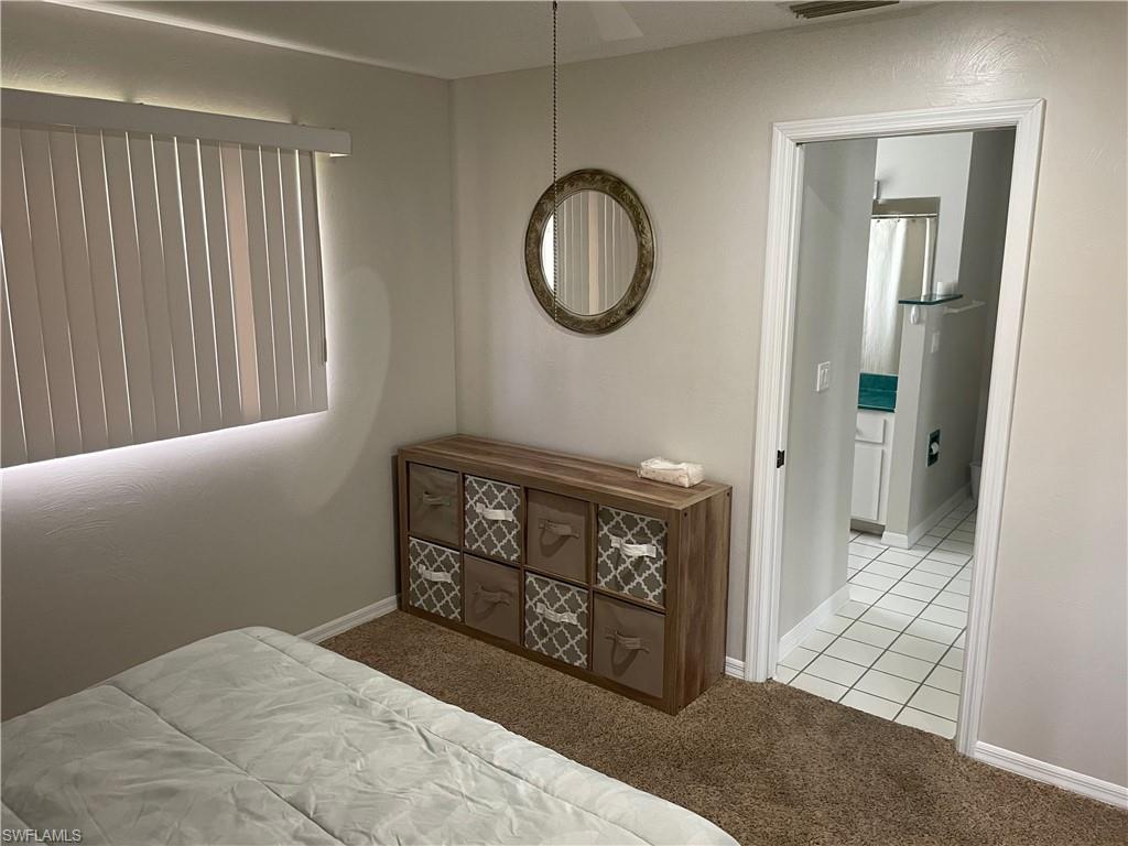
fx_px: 847
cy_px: 423
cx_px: 564
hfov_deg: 67.3
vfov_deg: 53.1
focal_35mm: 26
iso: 200
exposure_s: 1/60
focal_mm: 4.2
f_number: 1.6
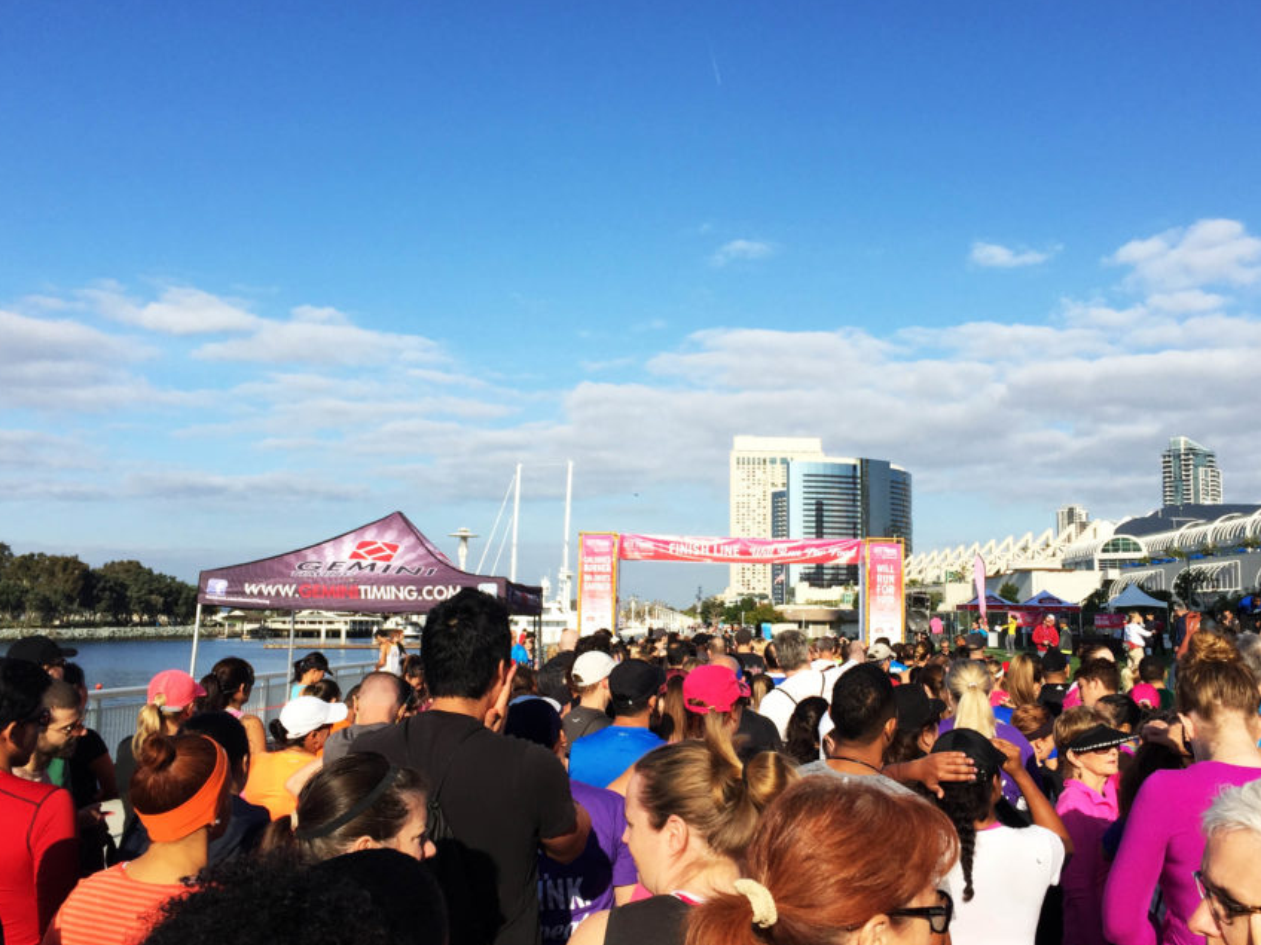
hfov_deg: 52.6
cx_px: 668
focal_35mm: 35
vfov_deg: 40.7
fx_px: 1275
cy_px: 504
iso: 32
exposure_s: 1/2326
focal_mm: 4.15
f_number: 2.2
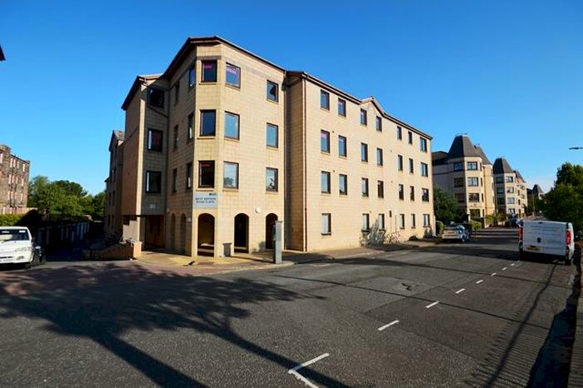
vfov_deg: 77.3
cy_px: 194
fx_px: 243
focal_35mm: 15
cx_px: 292
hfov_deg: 100.4
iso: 400
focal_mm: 10
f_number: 11
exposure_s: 1/400
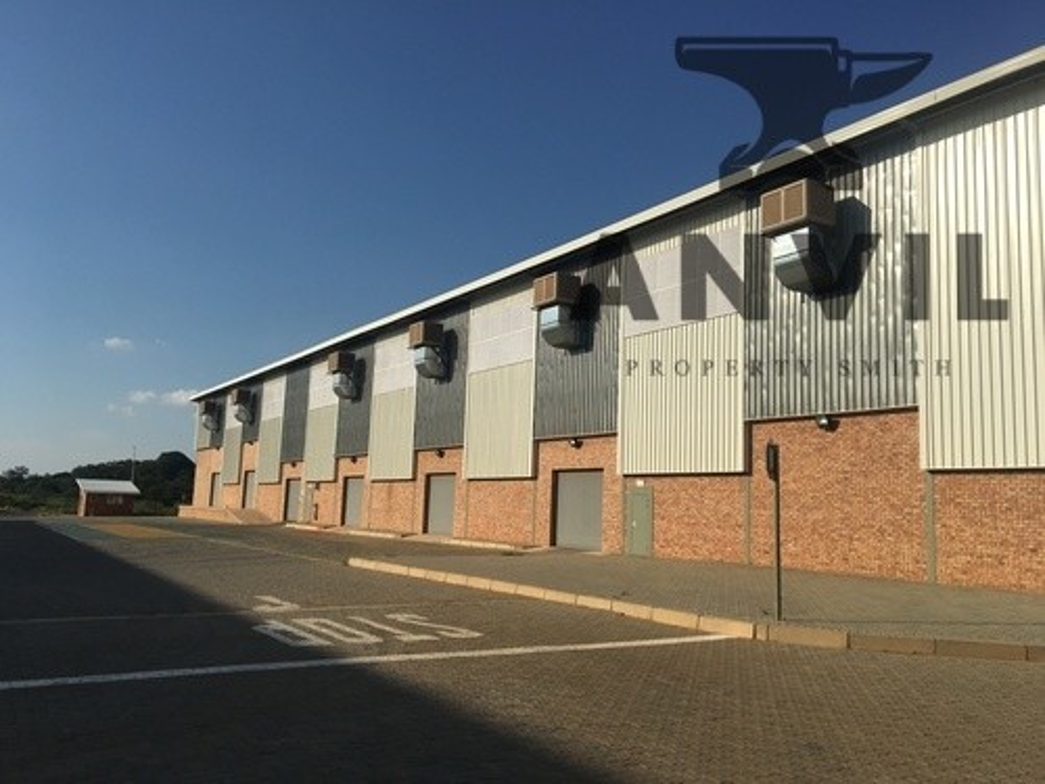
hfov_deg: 61.7
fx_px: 875
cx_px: 522
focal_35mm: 29
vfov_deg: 48.2
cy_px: 392
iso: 25
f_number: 2.2
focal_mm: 4.15
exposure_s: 1/3663
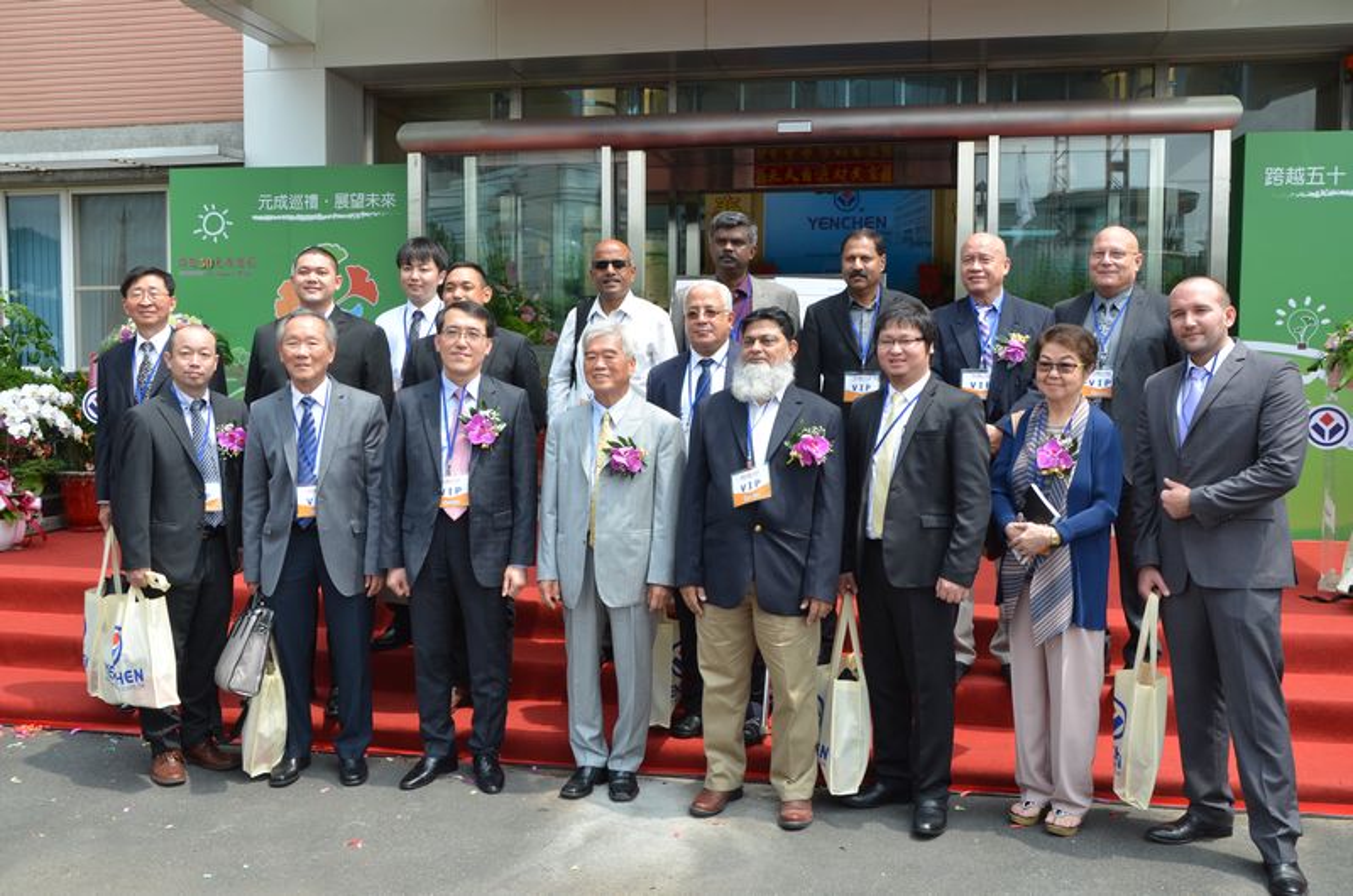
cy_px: 448
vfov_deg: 39.8
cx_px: 676
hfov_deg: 57.3
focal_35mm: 33
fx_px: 1238
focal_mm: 22
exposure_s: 1/200
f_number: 7.1
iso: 200
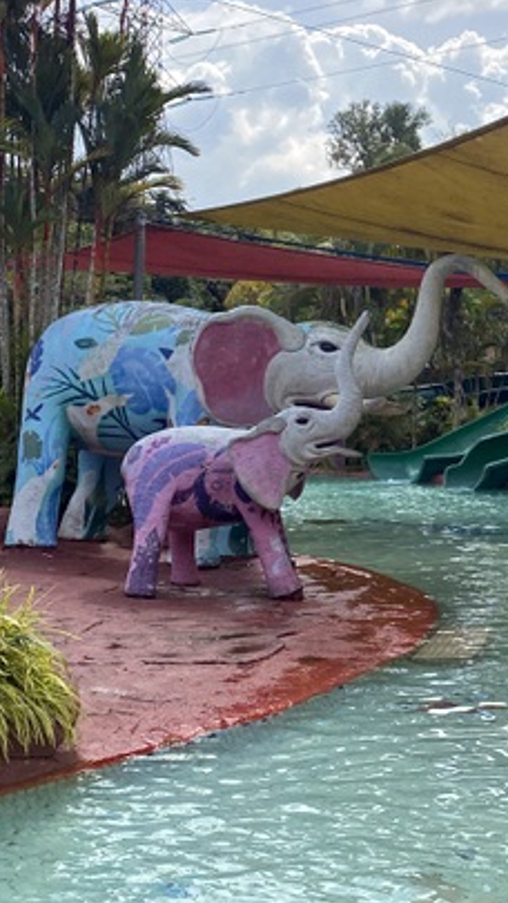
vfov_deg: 36.9
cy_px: 323
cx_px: 593
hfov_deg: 20.2
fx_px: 1340
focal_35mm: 56
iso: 32
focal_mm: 4.25
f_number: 1.8
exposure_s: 1/3731
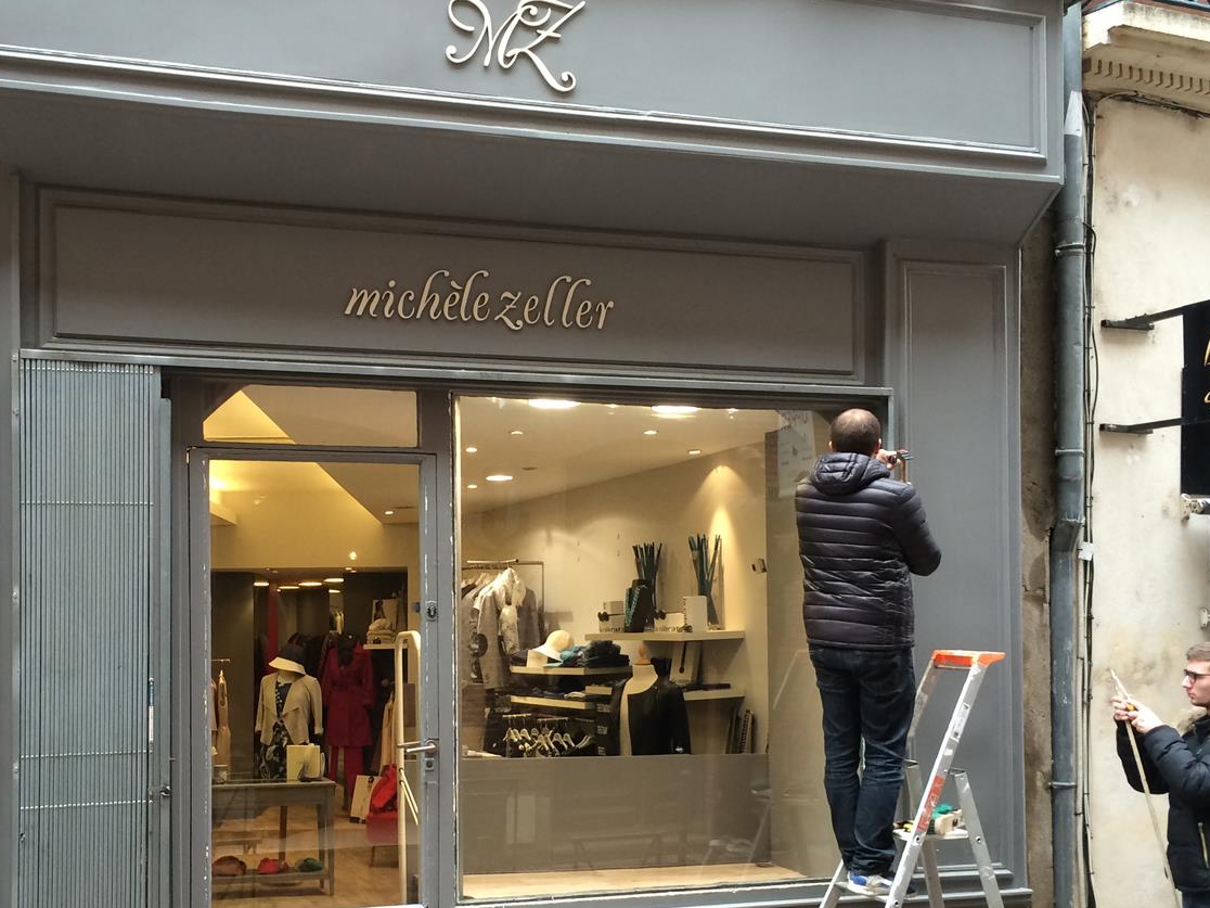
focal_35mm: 43
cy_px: 606
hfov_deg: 43.7
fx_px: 1503
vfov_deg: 33.3
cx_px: 494
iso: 40
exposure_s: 1/40
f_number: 2.2
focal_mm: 4.12
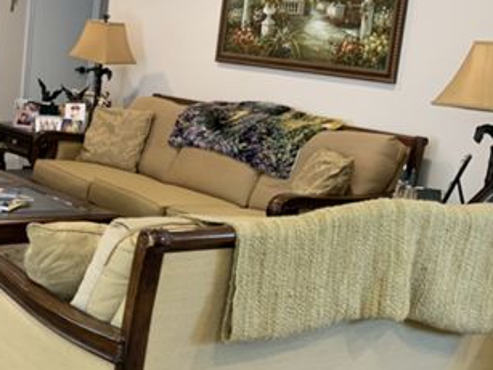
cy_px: 171
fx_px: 868
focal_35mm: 61
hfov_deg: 29.9
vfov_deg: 24.0
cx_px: 21
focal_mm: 4.25
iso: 160
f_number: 1.8
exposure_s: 1/60
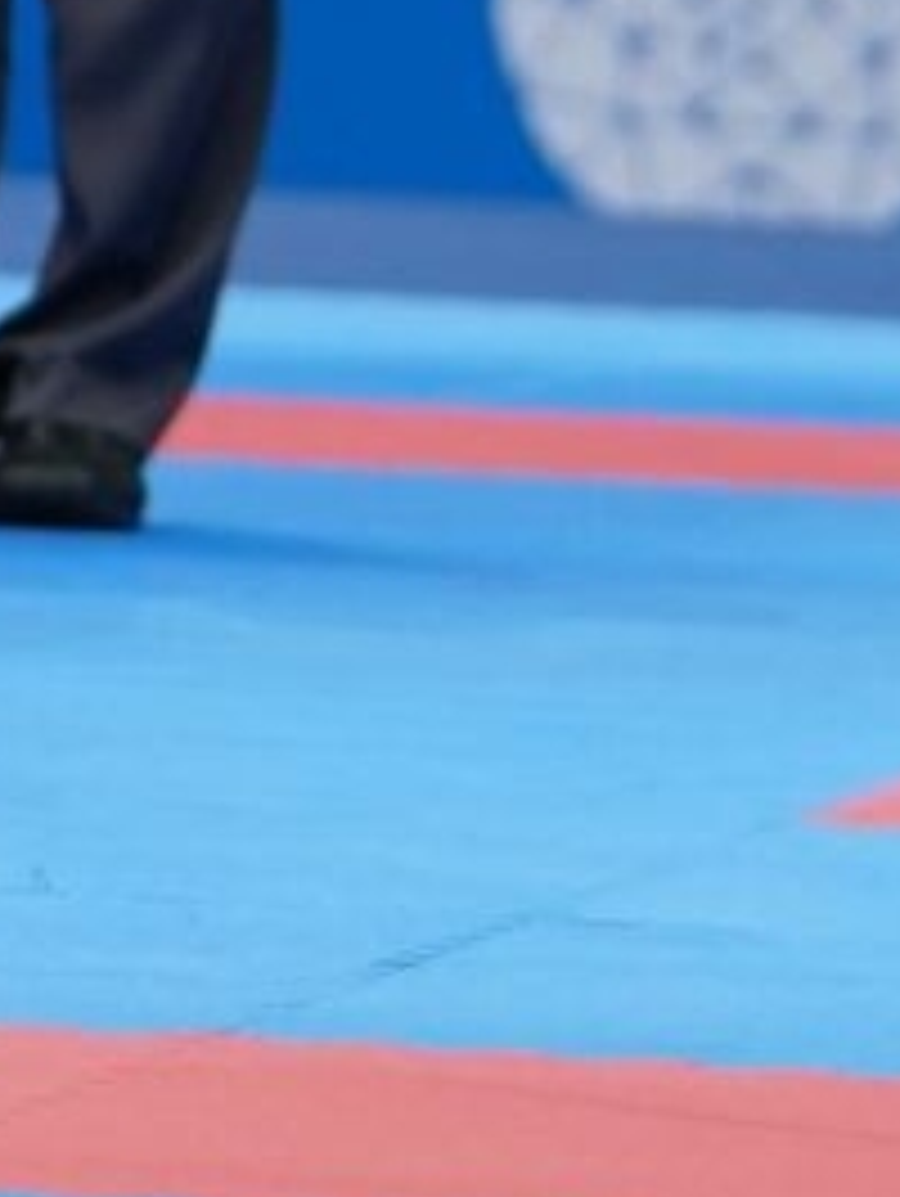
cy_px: -1400
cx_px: -909
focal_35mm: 650
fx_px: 22497
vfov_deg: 3.0
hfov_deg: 2.3
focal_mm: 100
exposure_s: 1/1000
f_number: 2.8
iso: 1600
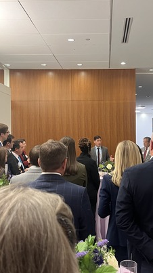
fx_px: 275
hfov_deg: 30.8
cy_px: 136
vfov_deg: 52.8
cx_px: 106
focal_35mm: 38
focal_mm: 5.1
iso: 250
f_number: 1.6
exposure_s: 1/60
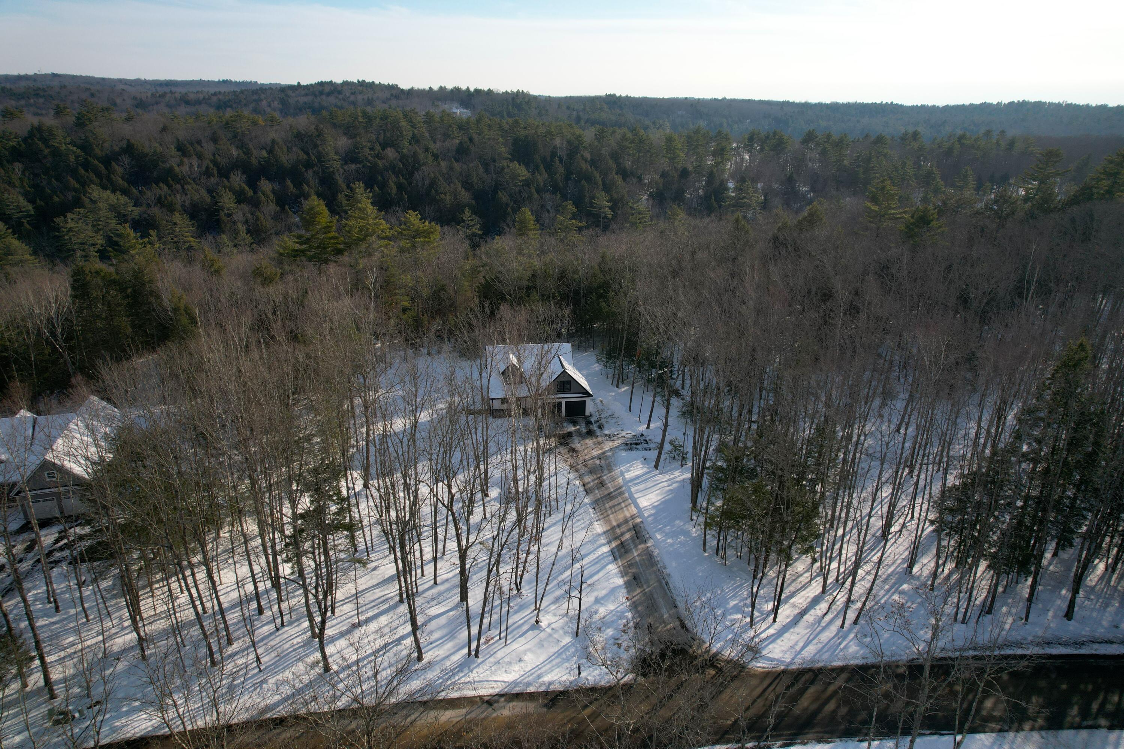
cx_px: 562
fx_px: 687
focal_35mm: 22
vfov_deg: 57.2
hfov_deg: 78.6
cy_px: 374
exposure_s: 1/640
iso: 100
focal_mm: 8.38
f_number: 2.8
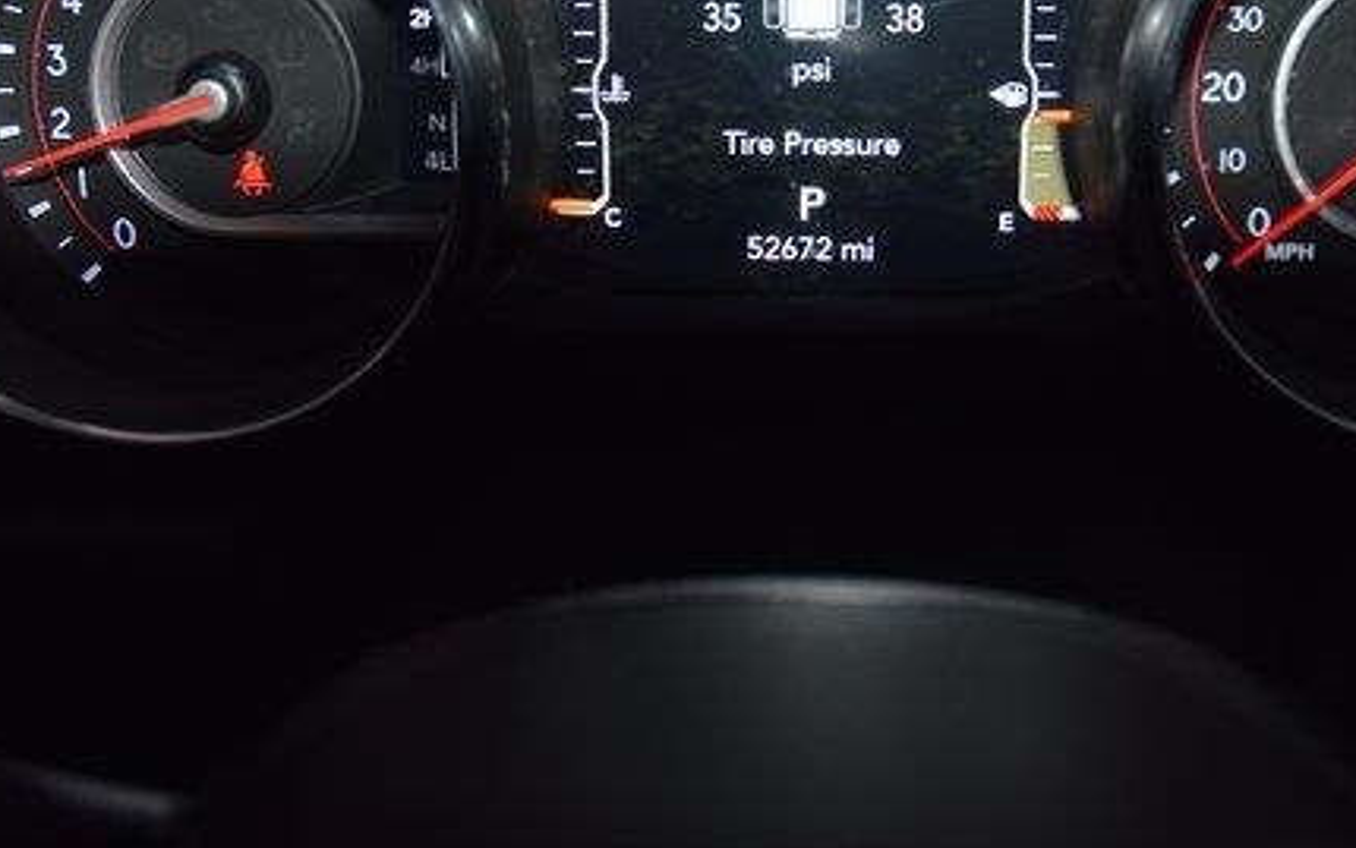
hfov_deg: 47.9
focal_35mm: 41
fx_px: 1516
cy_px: 216
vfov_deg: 30.8
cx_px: 814
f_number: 3.5
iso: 400
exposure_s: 1/100
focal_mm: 18
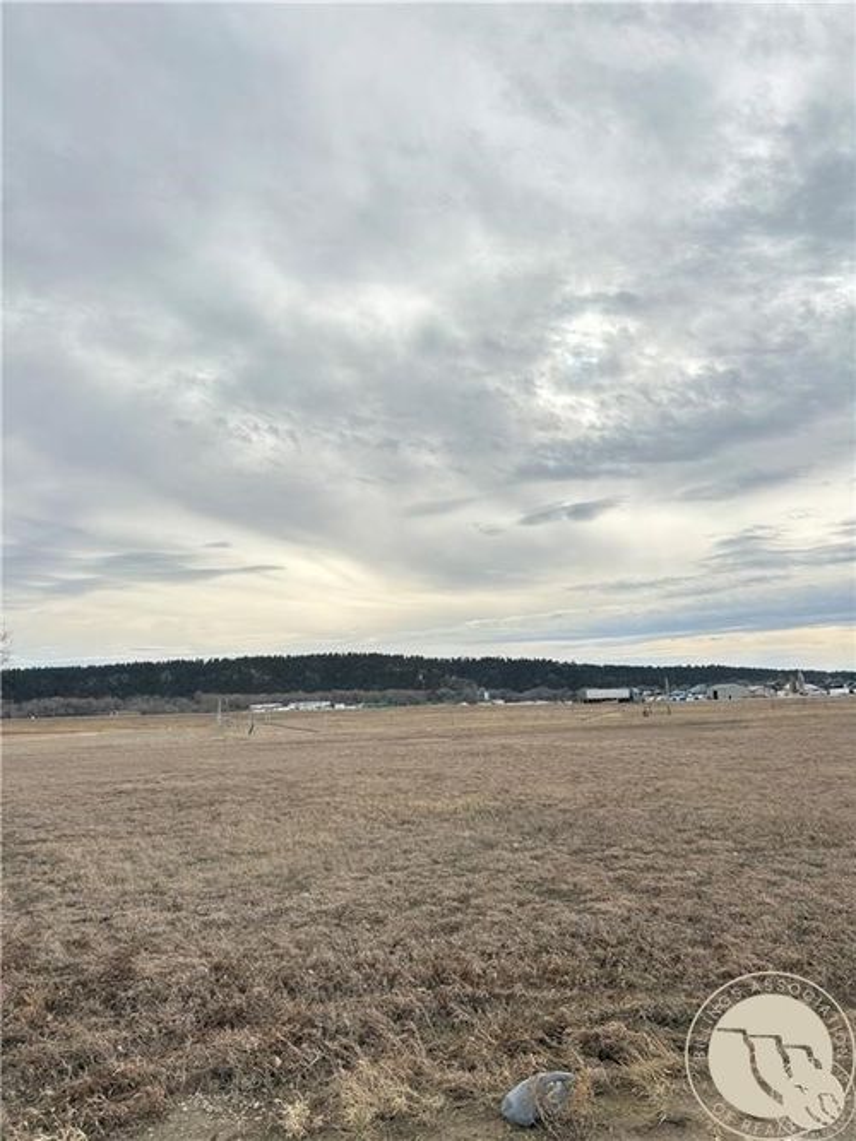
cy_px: 570
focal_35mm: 26
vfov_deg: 67.3
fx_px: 858
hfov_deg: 53.0
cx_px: 428
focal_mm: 5.96
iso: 50
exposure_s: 1/2075
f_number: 1.6
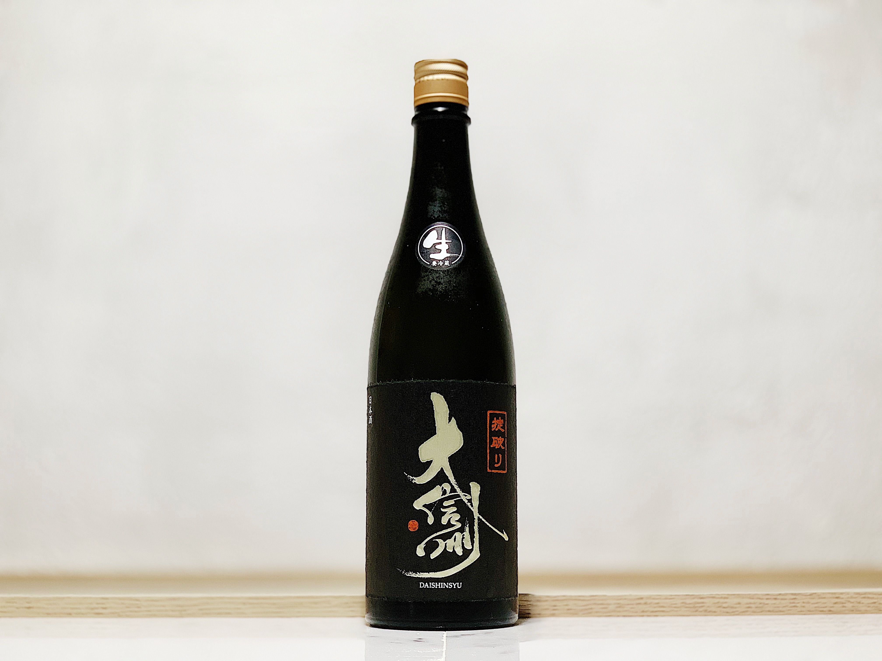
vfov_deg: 28.0
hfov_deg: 36.8
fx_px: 1325
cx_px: 441
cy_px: 330
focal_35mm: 52
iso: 80
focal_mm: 6
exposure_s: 1/50
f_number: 2.4
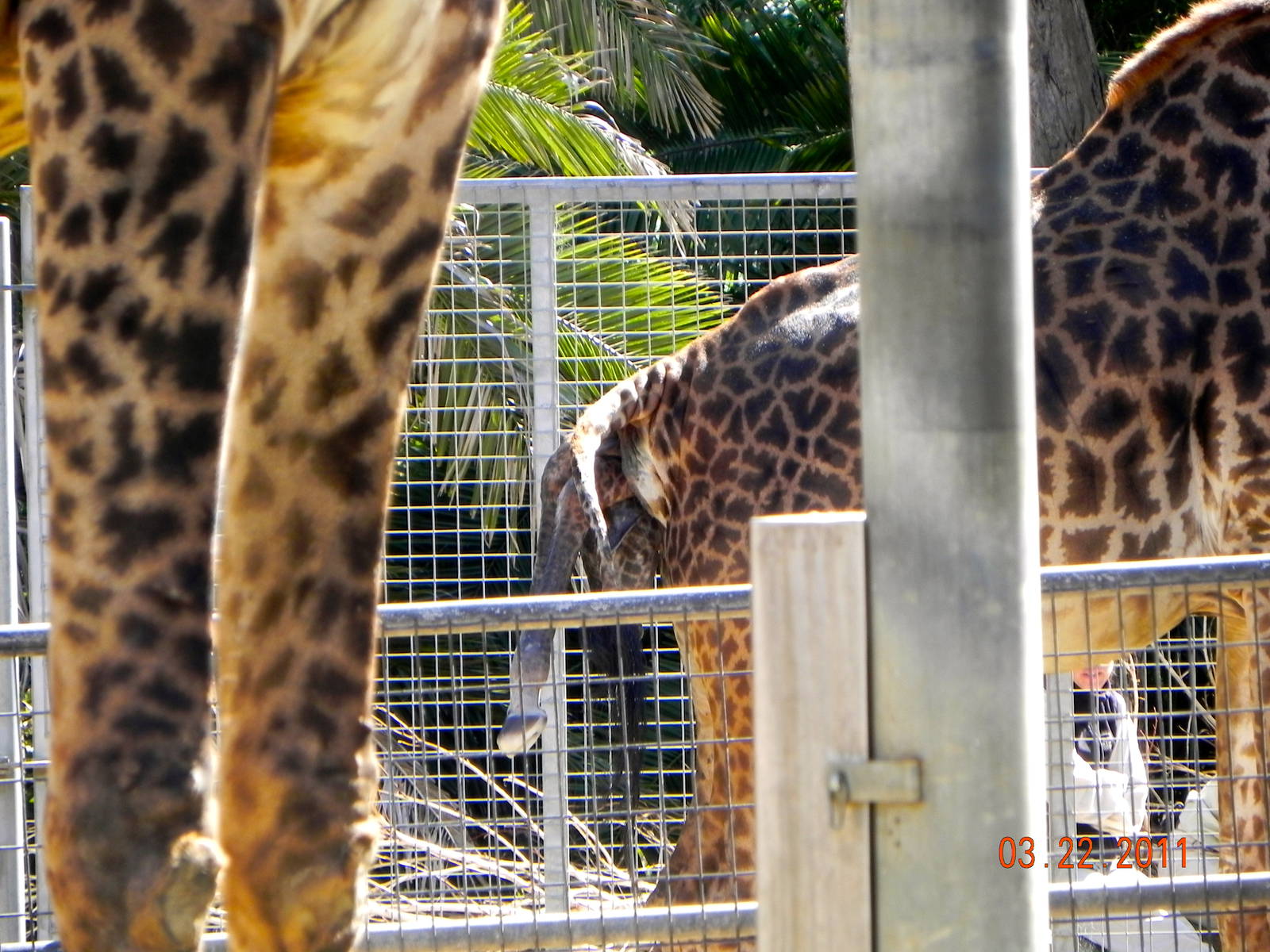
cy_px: 476
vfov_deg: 3.9
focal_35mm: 377
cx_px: 635
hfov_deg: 5.3
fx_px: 13831
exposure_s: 1/102
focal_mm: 67.2
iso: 160
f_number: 5
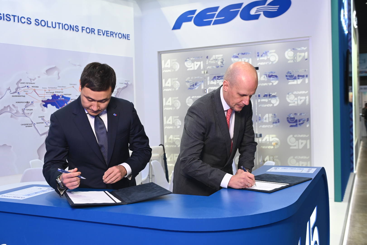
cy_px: 122
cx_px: 184
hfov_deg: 50.7
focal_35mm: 38
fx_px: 387
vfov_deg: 35.1
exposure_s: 1/200
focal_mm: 38
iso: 1600
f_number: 4
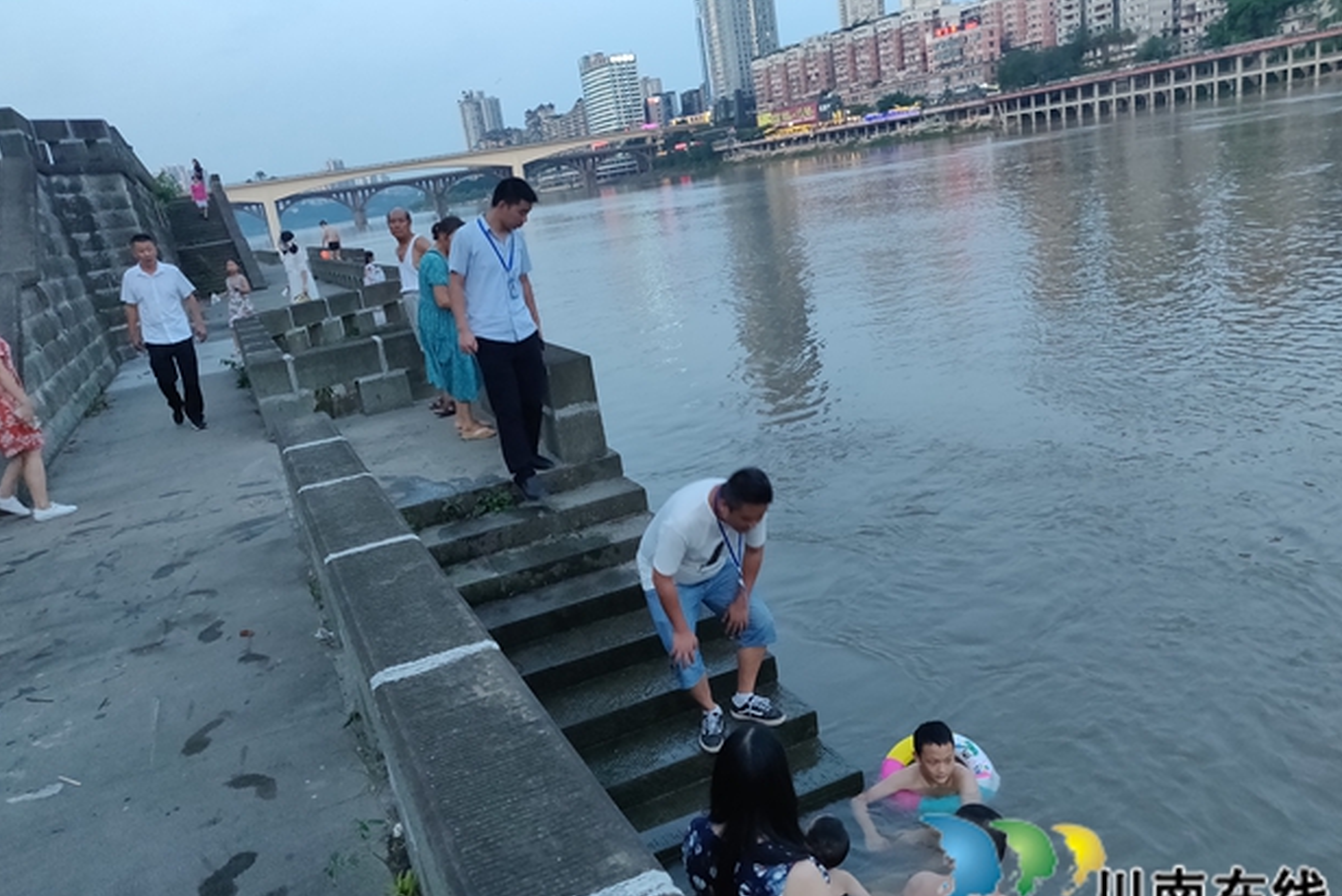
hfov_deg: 67.4
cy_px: 504
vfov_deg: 47.8
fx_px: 1007
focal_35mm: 27
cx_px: 691
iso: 640
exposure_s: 1/50
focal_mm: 4.25
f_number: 1.7
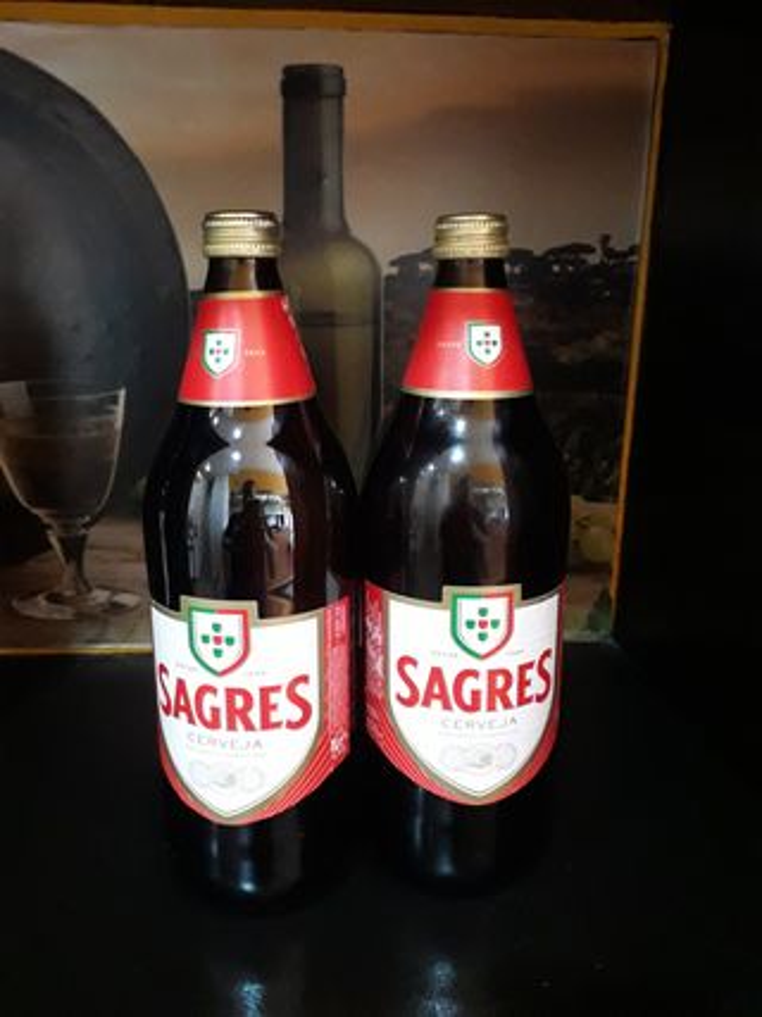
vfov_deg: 65.3
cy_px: 508
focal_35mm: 27
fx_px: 793
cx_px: 381
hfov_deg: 51.3
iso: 500
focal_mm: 3.6
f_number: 1.9
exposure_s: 1/20
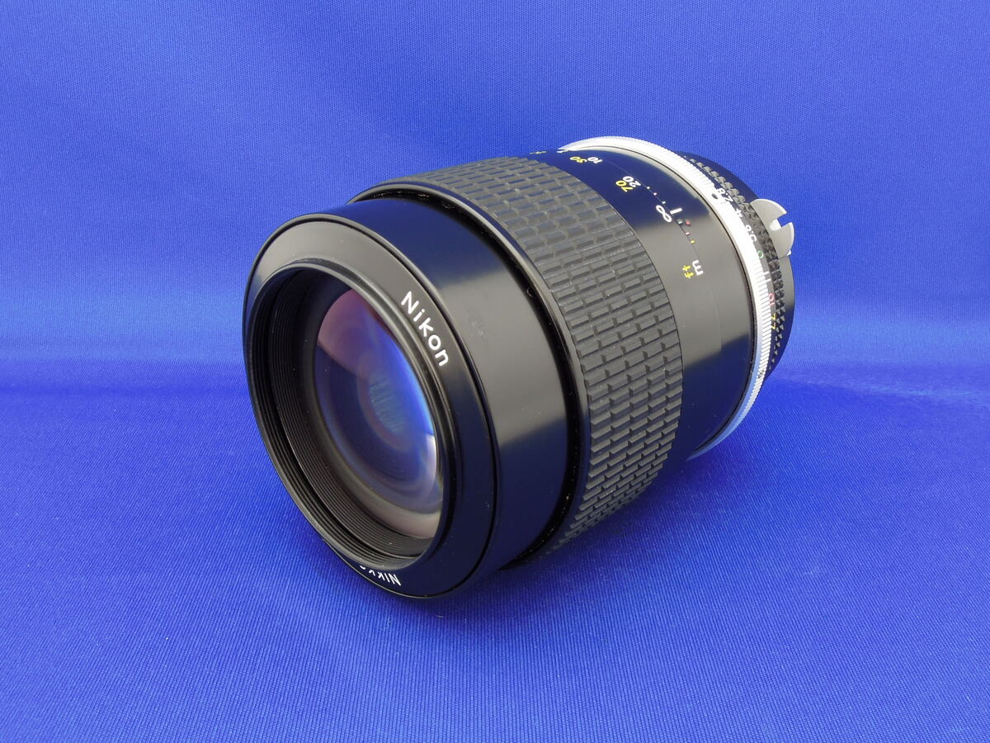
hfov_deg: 52.6
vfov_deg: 40.7
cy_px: 372
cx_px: 495
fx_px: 1001
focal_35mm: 35
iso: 160
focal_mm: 6.3
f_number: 8
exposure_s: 1
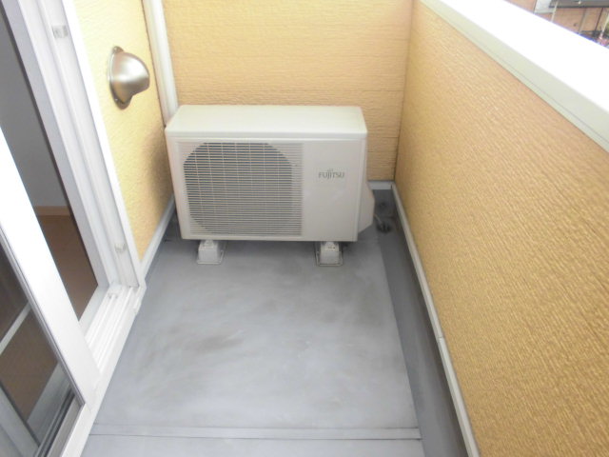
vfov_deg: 53.1
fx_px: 457
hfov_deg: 67.3
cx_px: 304
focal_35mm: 26
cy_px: 228
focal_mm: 4.6
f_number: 3.5
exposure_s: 1/125
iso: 100
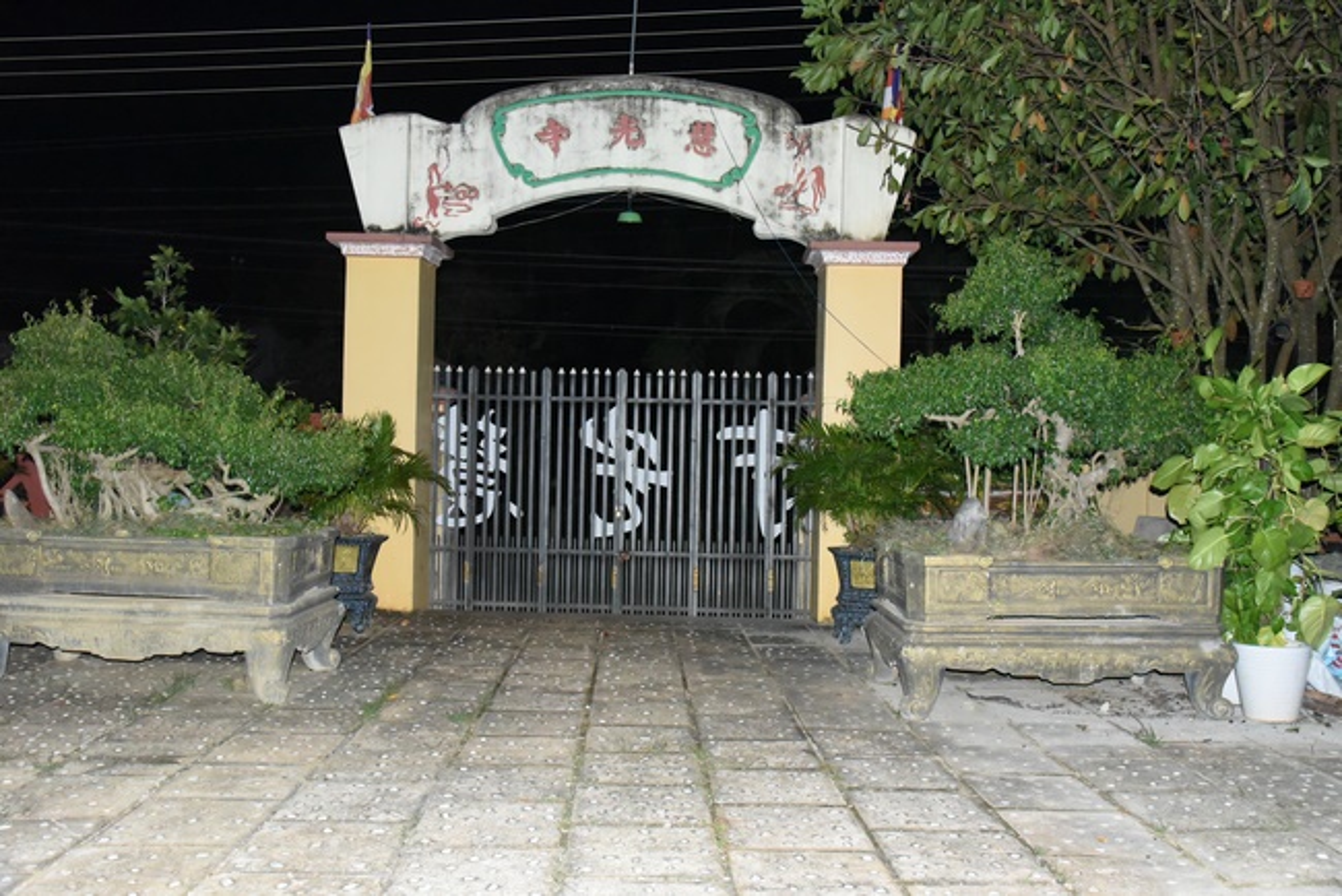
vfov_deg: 42.4
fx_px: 1156
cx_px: 671
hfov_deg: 60.3
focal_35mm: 31
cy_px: 448
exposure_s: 1/80
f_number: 6.3
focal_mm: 31
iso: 12800
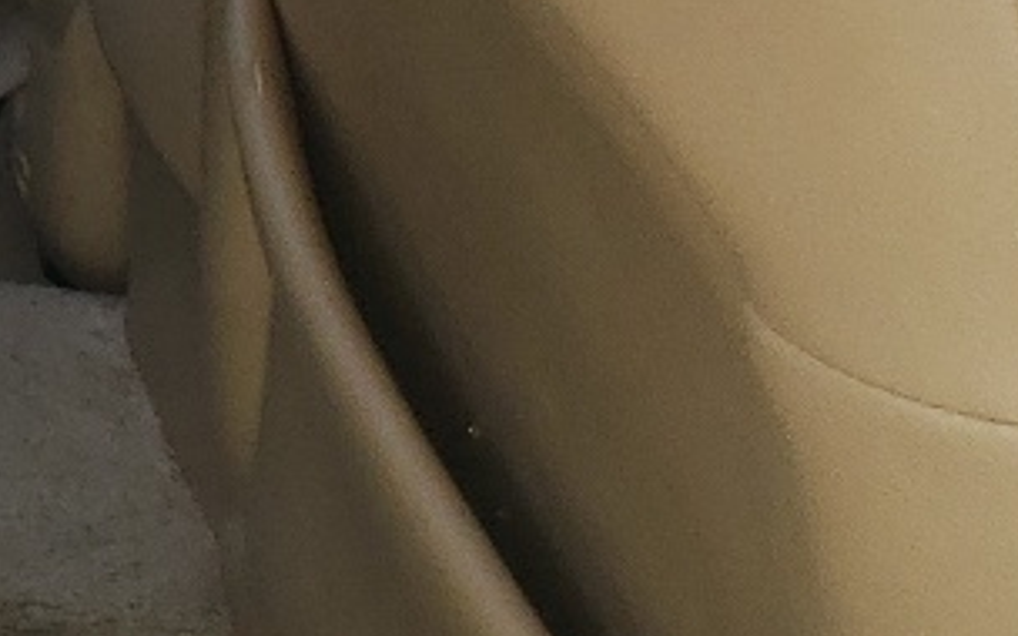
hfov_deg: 11.6
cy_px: 278
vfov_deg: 9.0
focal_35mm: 145
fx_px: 4023
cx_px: -1507
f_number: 1.5
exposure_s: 1/357
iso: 50
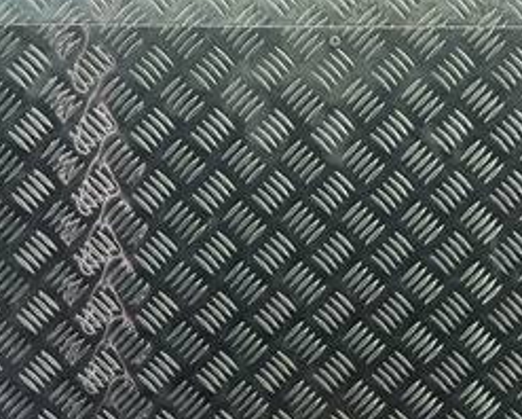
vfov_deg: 13.8
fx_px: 1562
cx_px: 359
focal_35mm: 101
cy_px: 730
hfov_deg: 18.9
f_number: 1.8
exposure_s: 1/50
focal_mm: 4.6
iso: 40
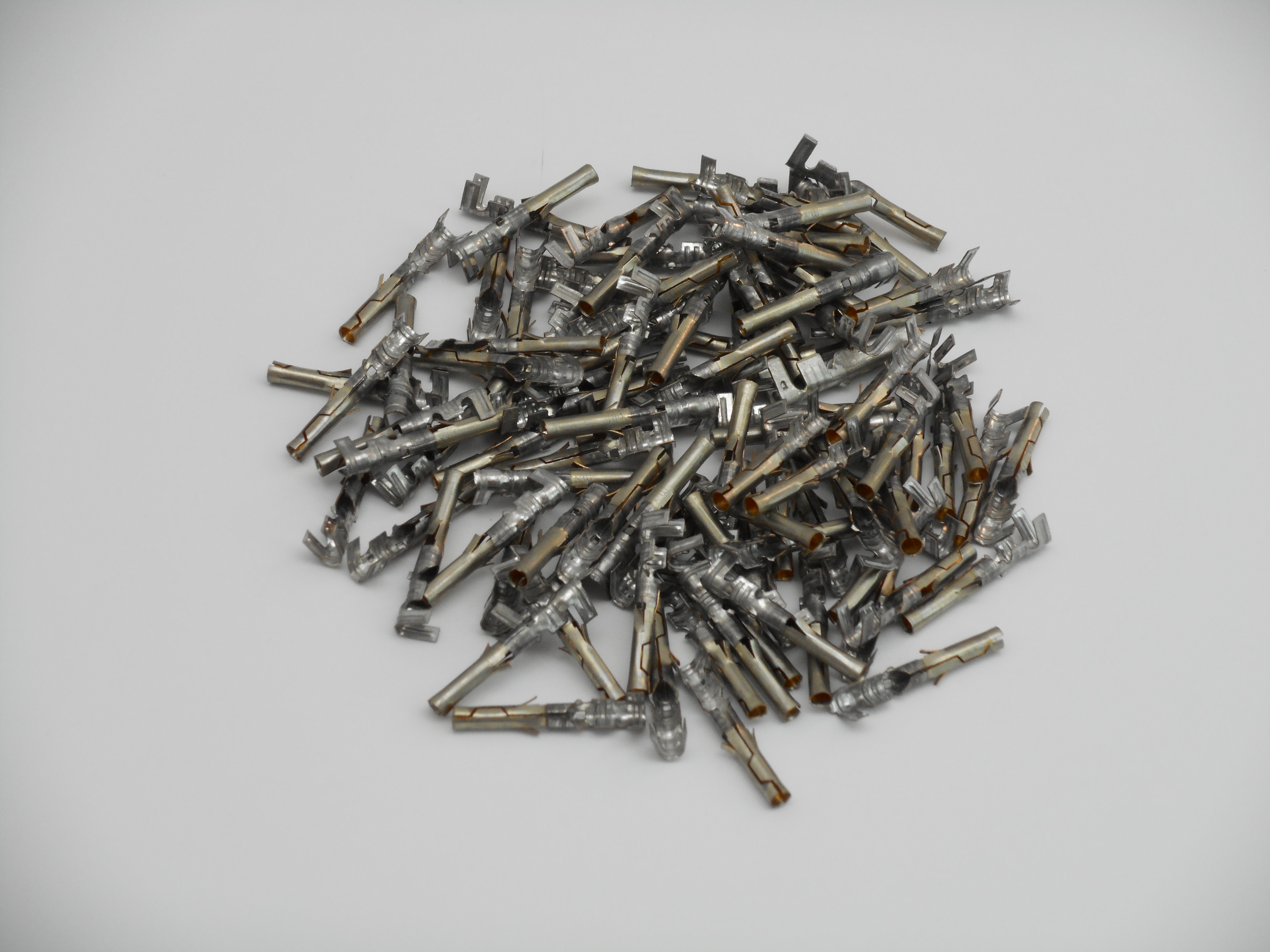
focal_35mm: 117
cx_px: 635
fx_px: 4293
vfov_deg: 12.7
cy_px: 476
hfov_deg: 16.8
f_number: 5.9
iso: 200
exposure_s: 1/60
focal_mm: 20.9
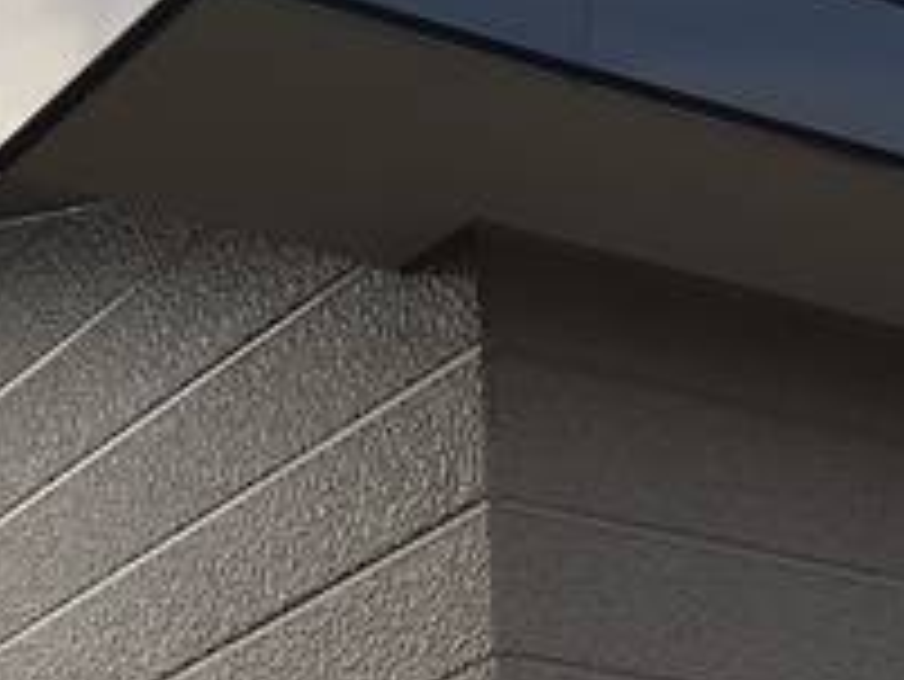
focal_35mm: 130
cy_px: 1353
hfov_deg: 15.2
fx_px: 3397
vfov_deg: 10.5
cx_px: 427
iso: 25
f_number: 2.2
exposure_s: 1/351
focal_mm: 4.15
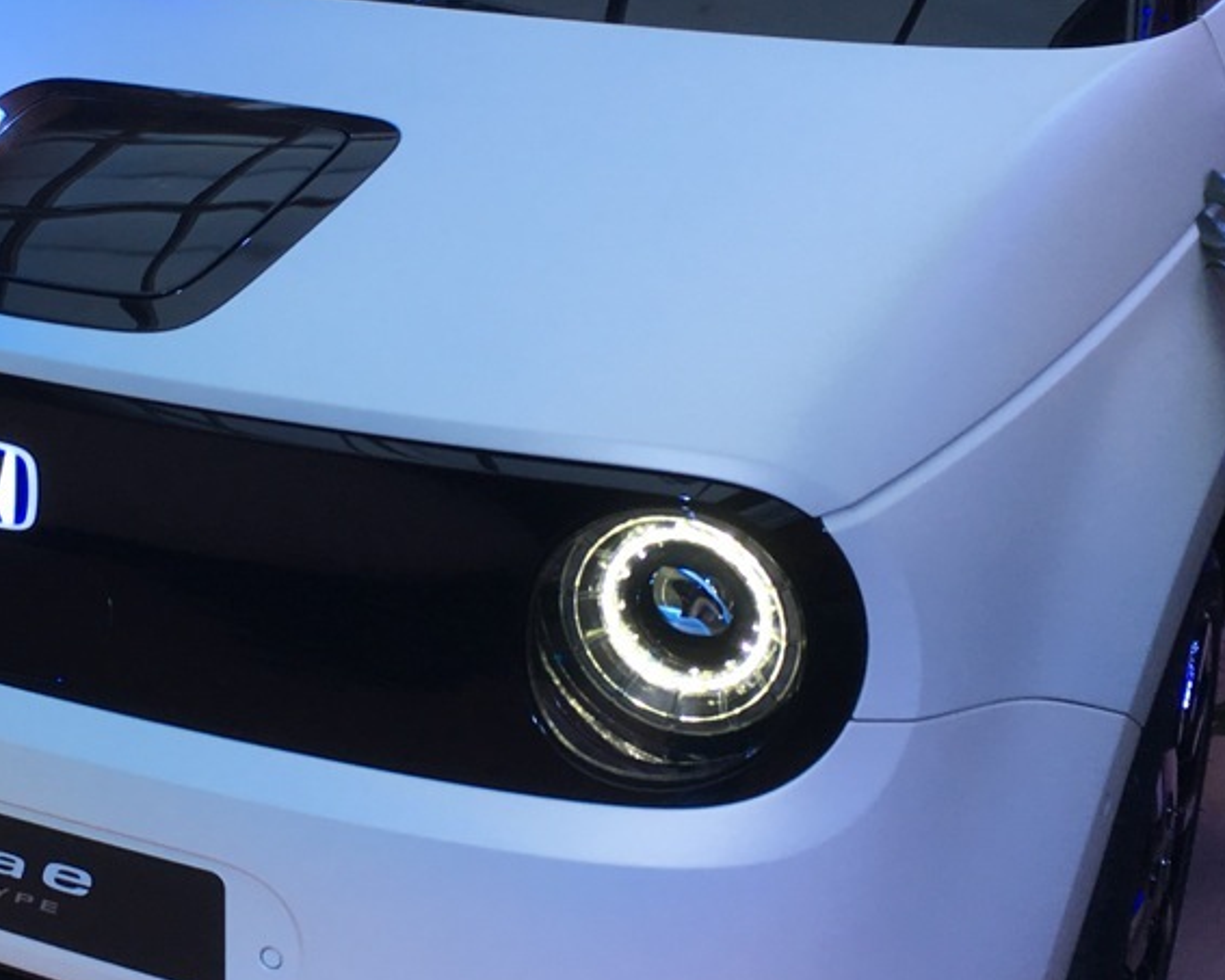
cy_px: 398
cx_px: 303
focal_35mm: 64
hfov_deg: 29.1
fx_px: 2321
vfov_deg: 23.8
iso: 25
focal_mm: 4.15
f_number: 2.2
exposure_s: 1/50
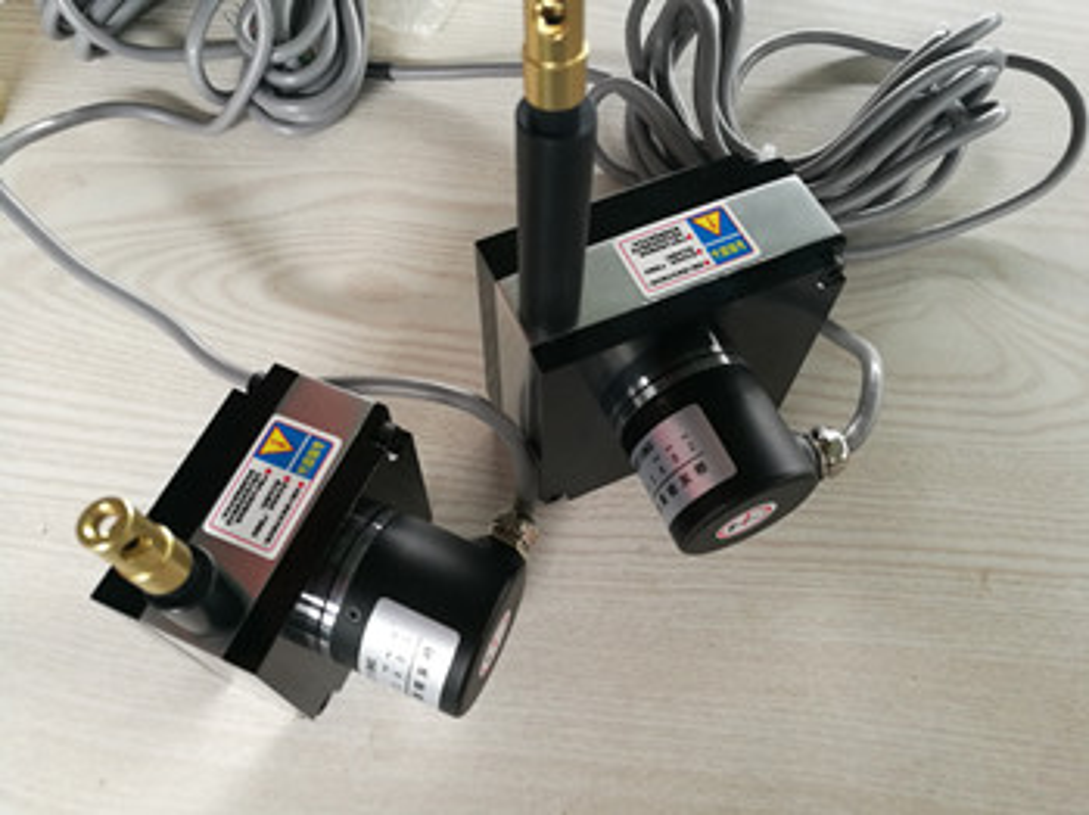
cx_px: 544
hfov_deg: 65.4
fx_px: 849
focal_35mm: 27
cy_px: 408
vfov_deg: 51.3
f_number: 2.2
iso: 250
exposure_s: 1/33.3
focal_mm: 4.5
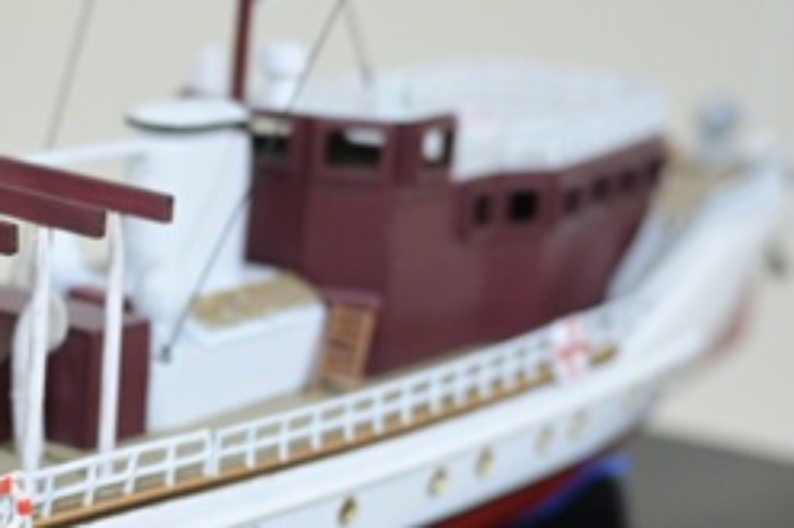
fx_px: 2359
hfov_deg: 18.7
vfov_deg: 12.7
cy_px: 461
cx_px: 19
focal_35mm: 107
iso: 1000
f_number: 2.8
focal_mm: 26.5
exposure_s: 1/50
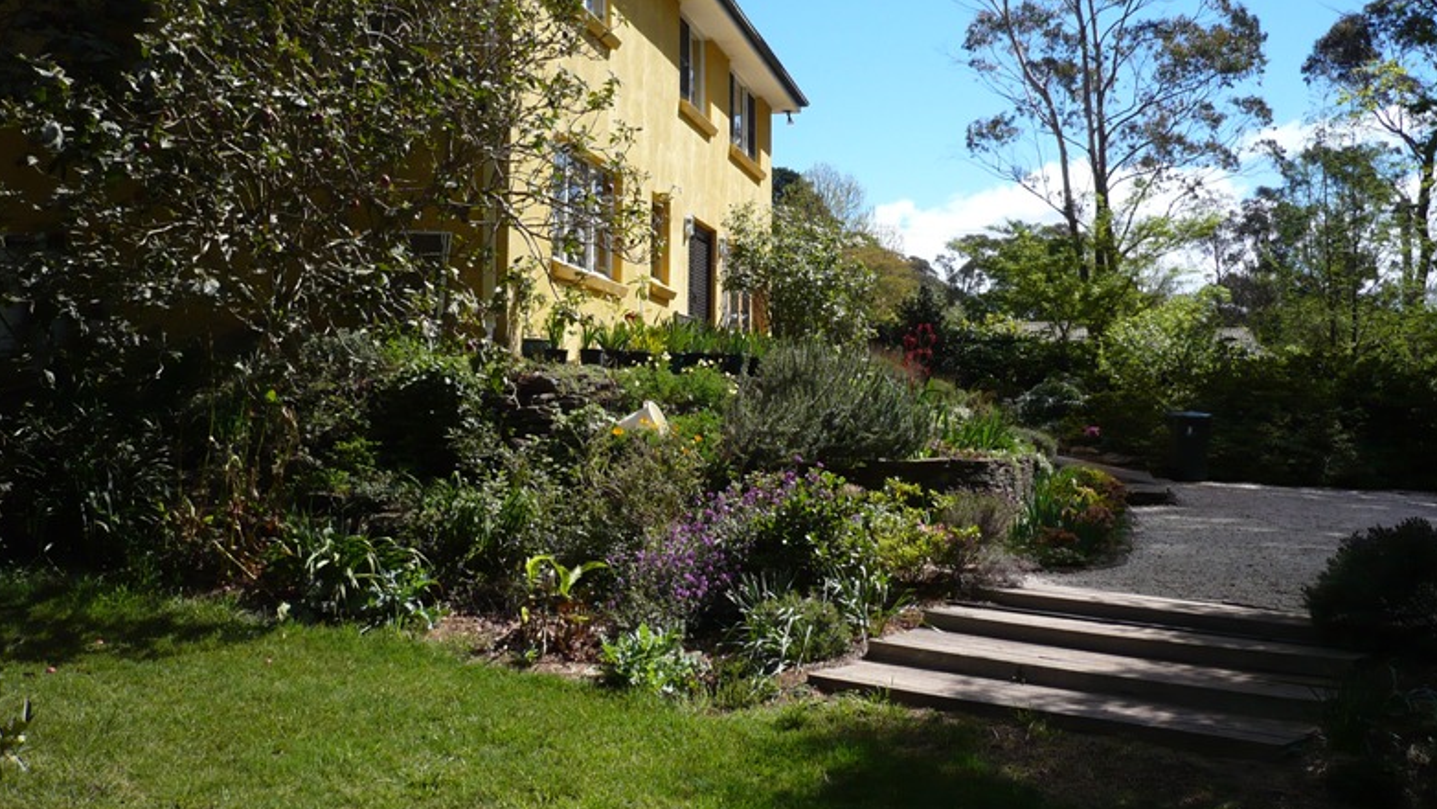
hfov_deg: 51.6
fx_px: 1486
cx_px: 713
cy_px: 313
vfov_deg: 30.3
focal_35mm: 39
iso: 100
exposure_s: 1/1000
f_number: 2.8
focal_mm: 5.8
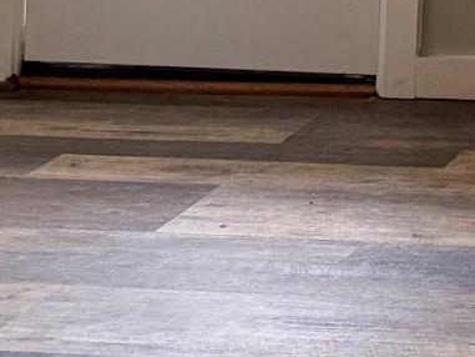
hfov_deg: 13.5
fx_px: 1730
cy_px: -428
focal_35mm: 126
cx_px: 928
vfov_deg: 10.5
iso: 100
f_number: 1.78
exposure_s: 1/130
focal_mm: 6.76
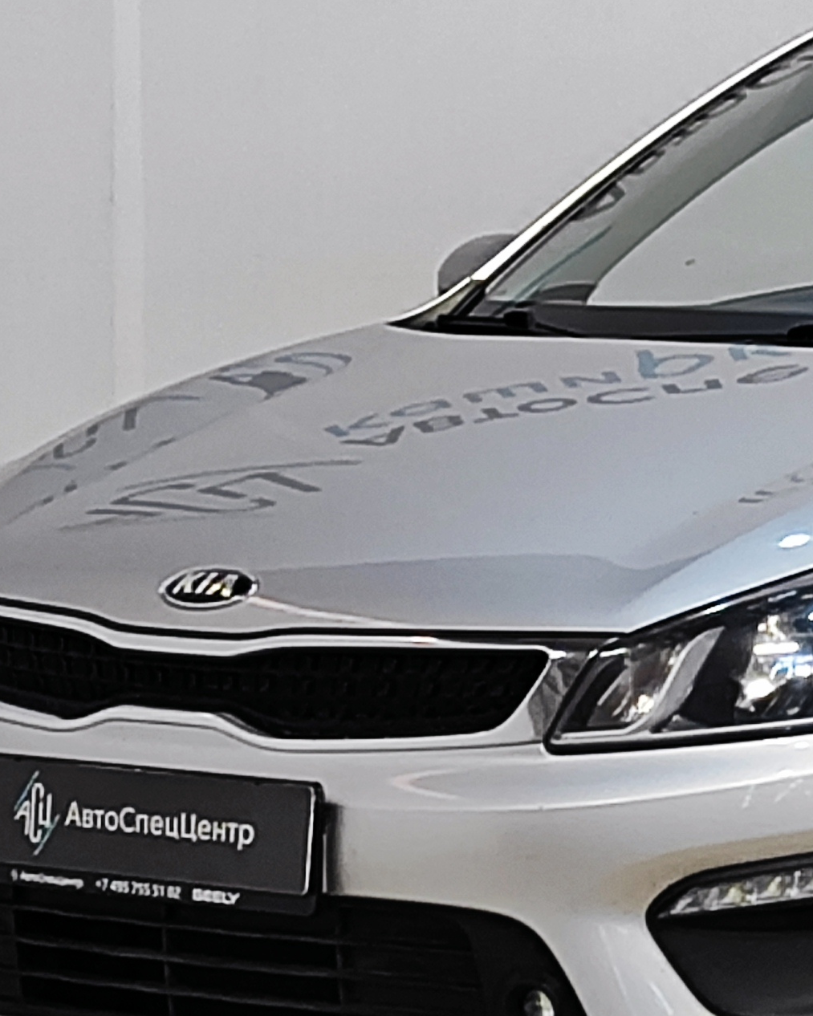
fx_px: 2225
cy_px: 226
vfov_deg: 25.3
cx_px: 1084
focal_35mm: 74
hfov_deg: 19.0
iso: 267
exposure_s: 1/100
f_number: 1.89
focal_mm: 5.89
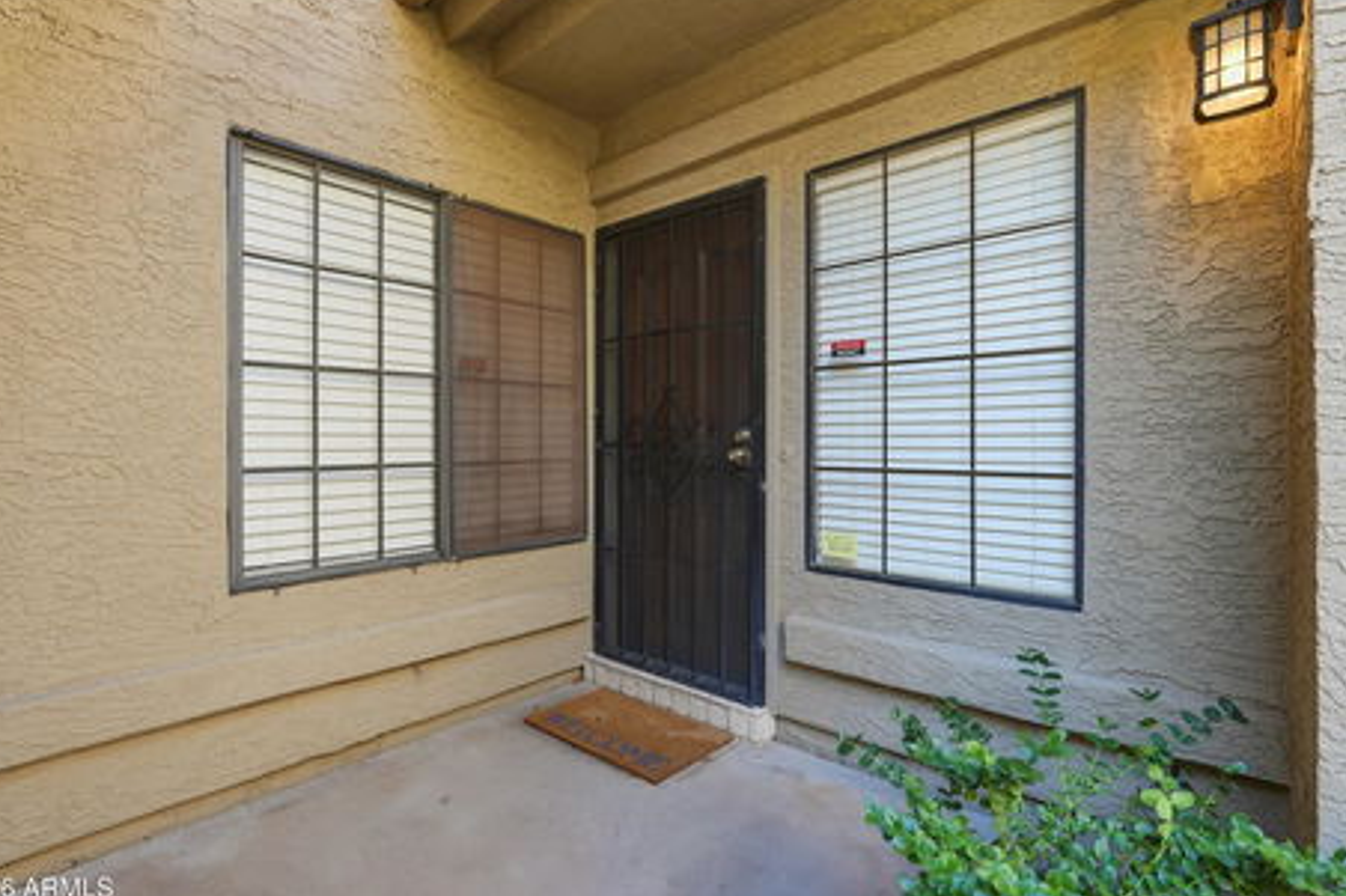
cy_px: 455
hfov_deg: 91.5
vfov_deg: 68.7
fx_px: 655
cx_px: 667
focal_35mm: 18
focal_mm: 16.5
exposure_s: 1/80
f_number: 9
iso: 100
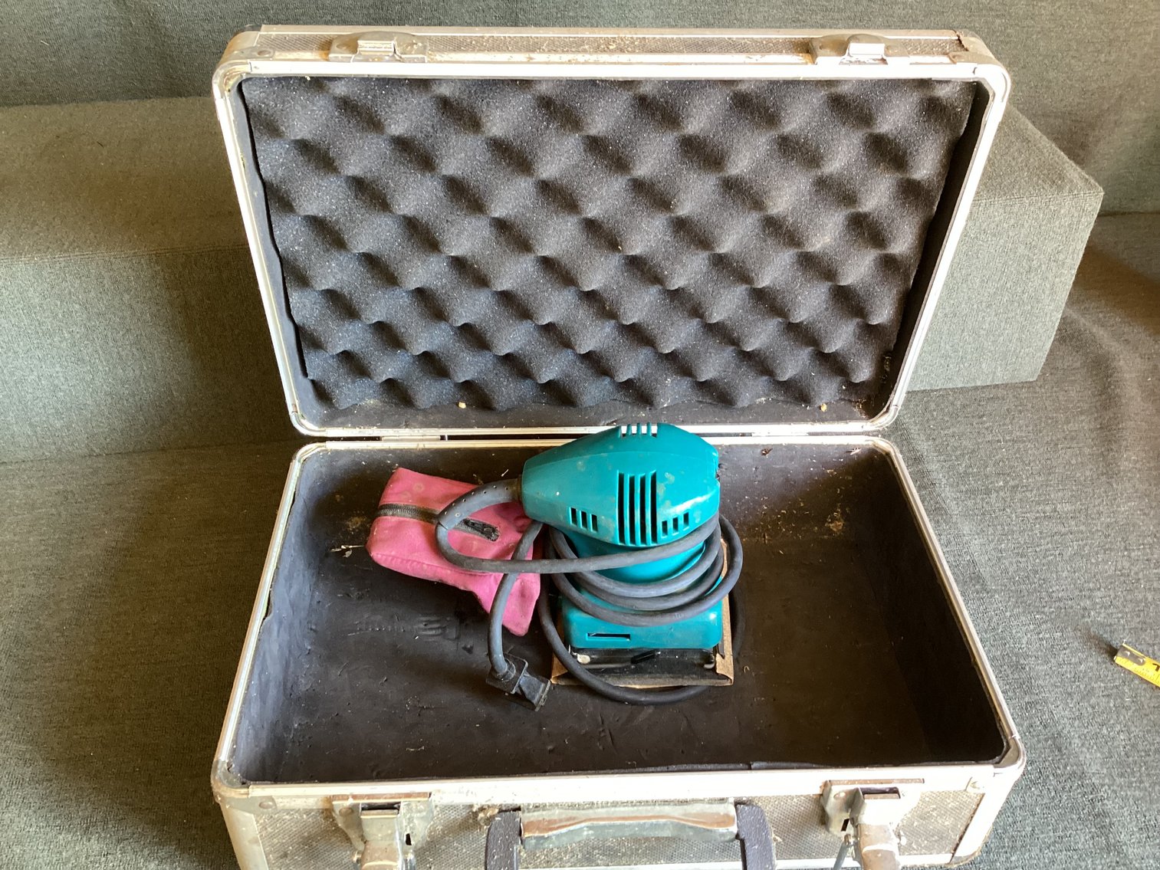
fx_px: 1039
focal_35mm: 31
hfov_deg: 58.3
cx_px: 580
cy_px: 435
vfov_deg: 45.4
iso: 250
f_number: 2.4
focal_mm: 3.3
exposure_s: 1/50
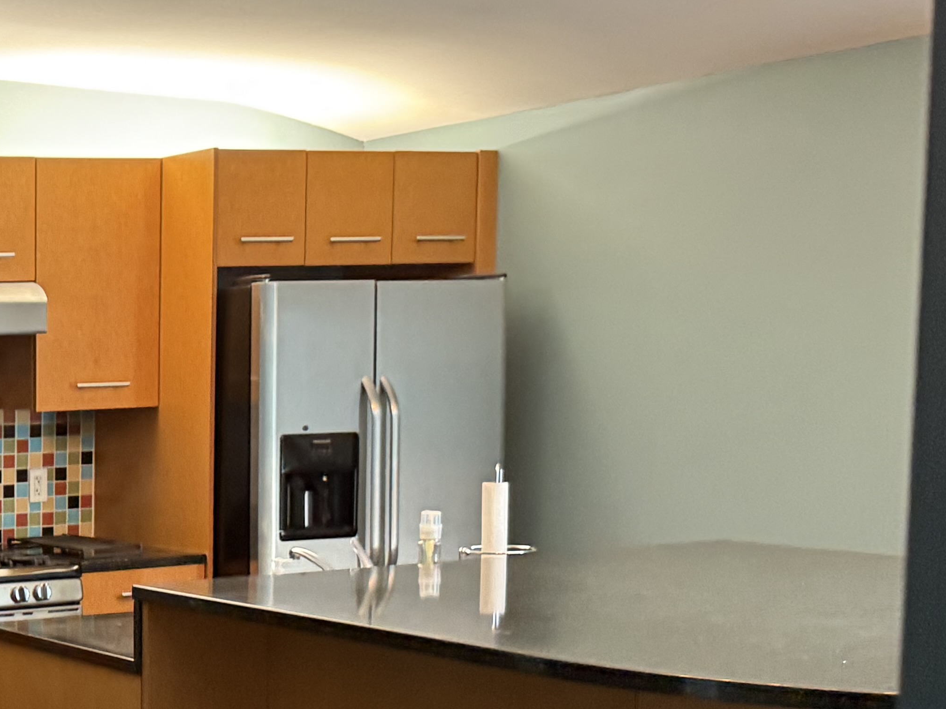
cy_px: 558
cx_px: -242
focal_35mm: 68
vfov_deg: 21.4
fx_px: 1858
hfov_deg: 25.2
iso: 250
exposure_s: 1/60
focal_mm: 6.76
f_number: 1.78
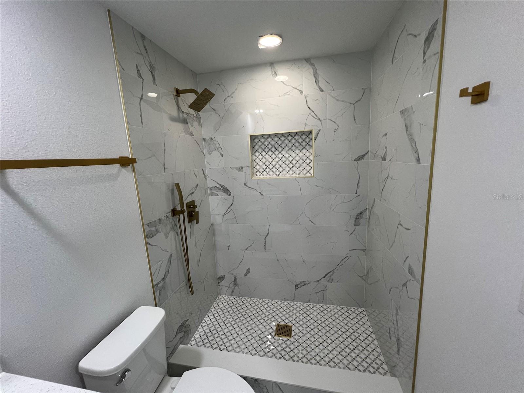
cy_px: 196
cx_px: 262
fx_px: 197
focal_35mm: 13
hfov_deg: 106.2
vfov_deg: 89.9
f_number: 1.8
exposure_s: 1/120
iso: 200
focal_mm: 1.57
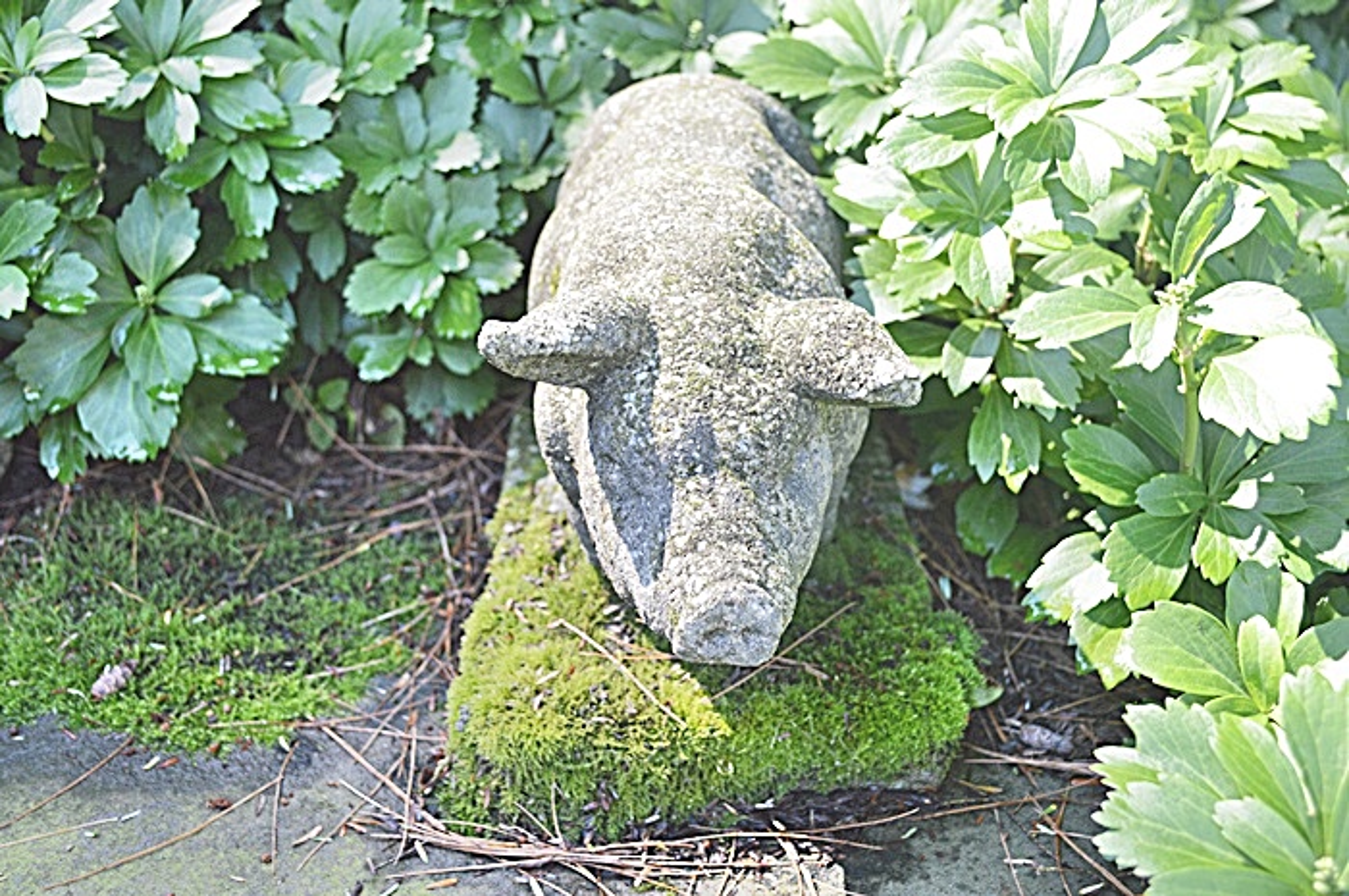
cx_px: 674
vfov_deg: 29.8
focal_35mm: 45
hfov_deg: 43.6
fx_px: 1684
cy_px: 448
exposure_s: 1/100
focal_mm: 30
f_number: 5
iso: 400
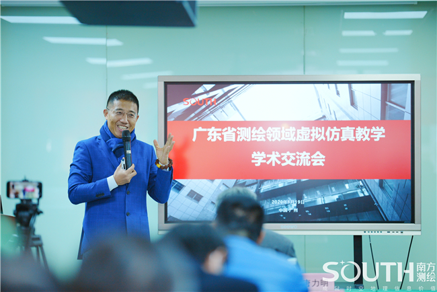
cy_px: 146
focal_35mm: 135
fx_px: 1639
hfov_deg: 15.2
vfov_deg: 10.2
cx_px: 218
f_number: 1.8
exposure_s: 1/320
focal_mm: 135
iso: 500
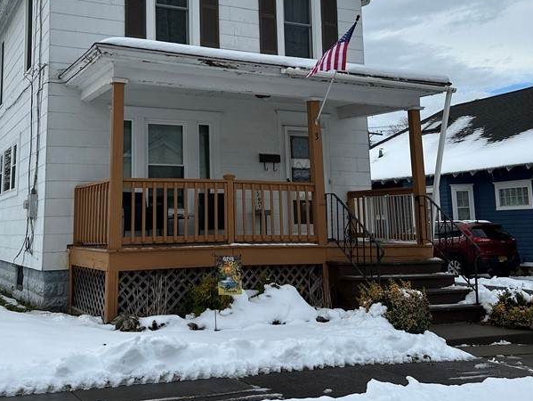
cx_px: 195
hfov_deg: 45.3
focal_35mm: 41
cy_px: 120
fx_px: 632
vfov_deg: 34.7
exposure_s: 1/2252
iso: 80
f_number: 1.78
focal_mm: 6.86
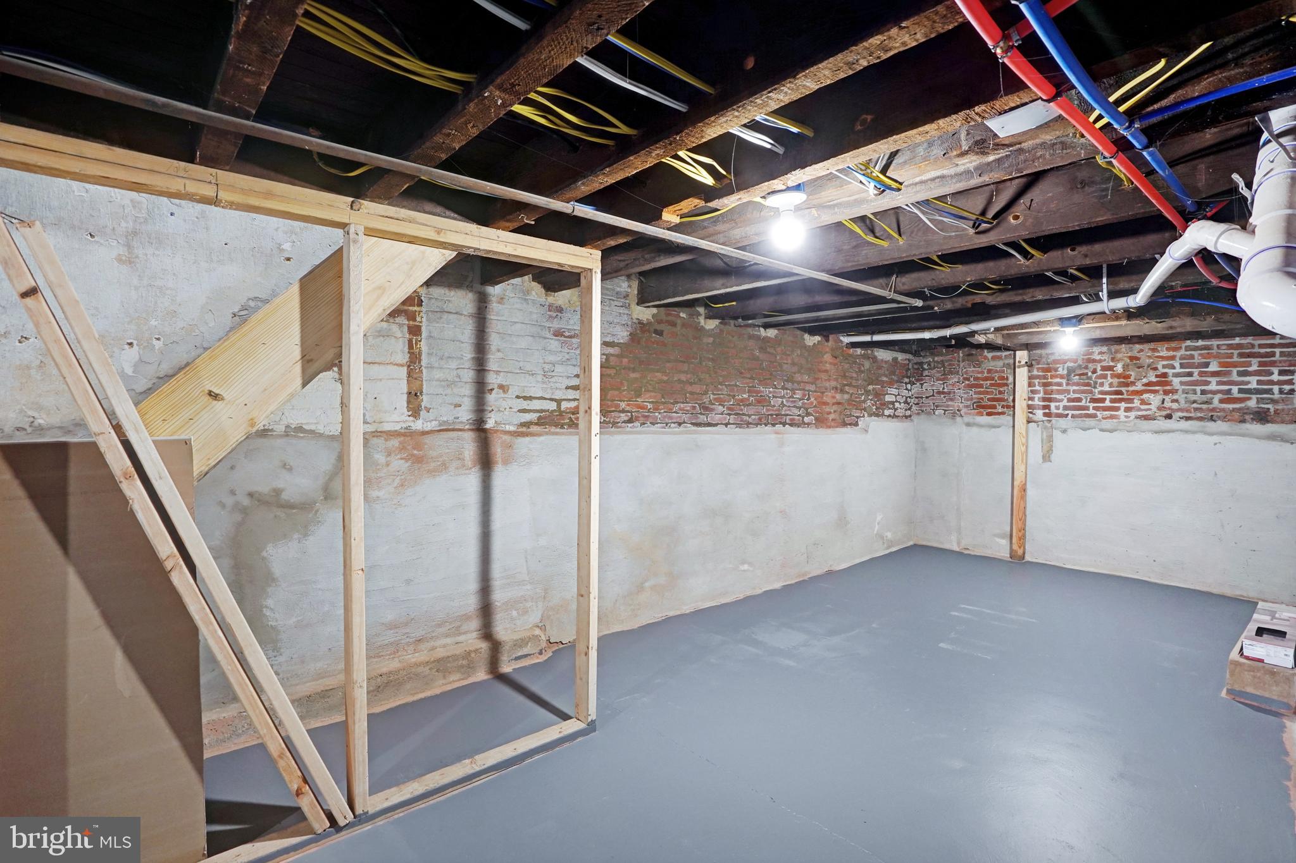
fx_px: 576
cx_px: 648
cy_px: 432
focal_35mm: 16
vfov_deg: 73.7
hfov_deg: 96.7
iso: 1000
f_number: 7.1
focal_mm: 16
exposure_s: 1/15
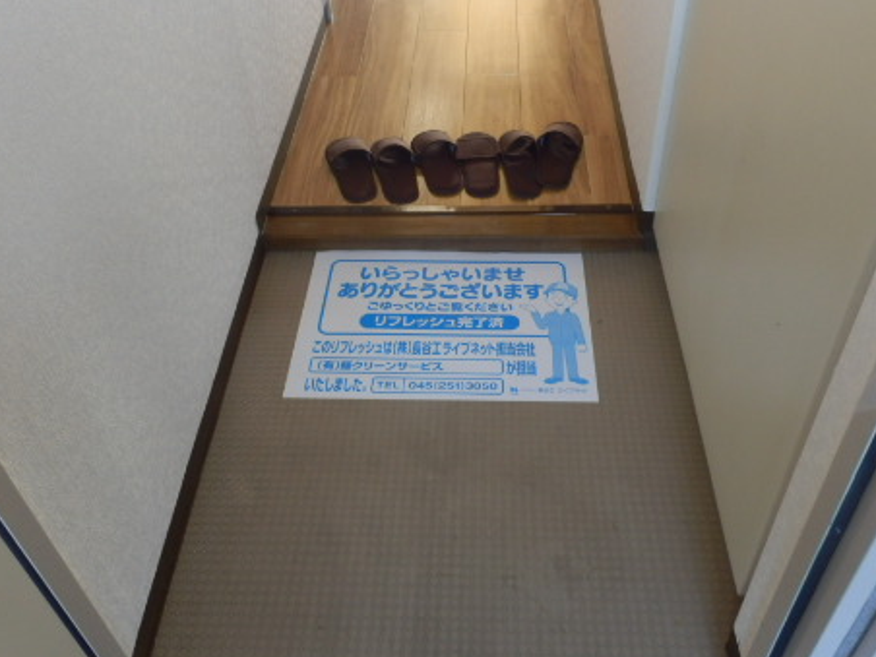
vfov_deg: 41.5
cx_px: 442
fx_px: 860
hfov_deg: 54.0
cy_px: 244
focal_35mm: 34
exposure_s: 1/30
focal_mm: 4.2
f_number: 3
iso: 160
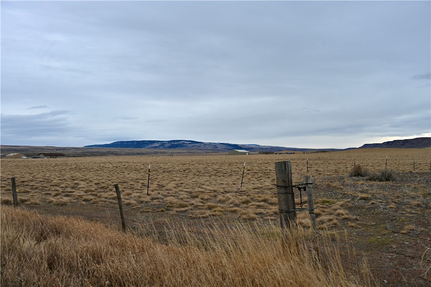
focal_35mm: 38
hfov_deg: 50.7
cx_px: 216
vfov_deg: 35.1
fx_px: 455
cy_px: 144
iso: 140
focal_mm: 38
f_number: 5.6
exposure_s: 1/250
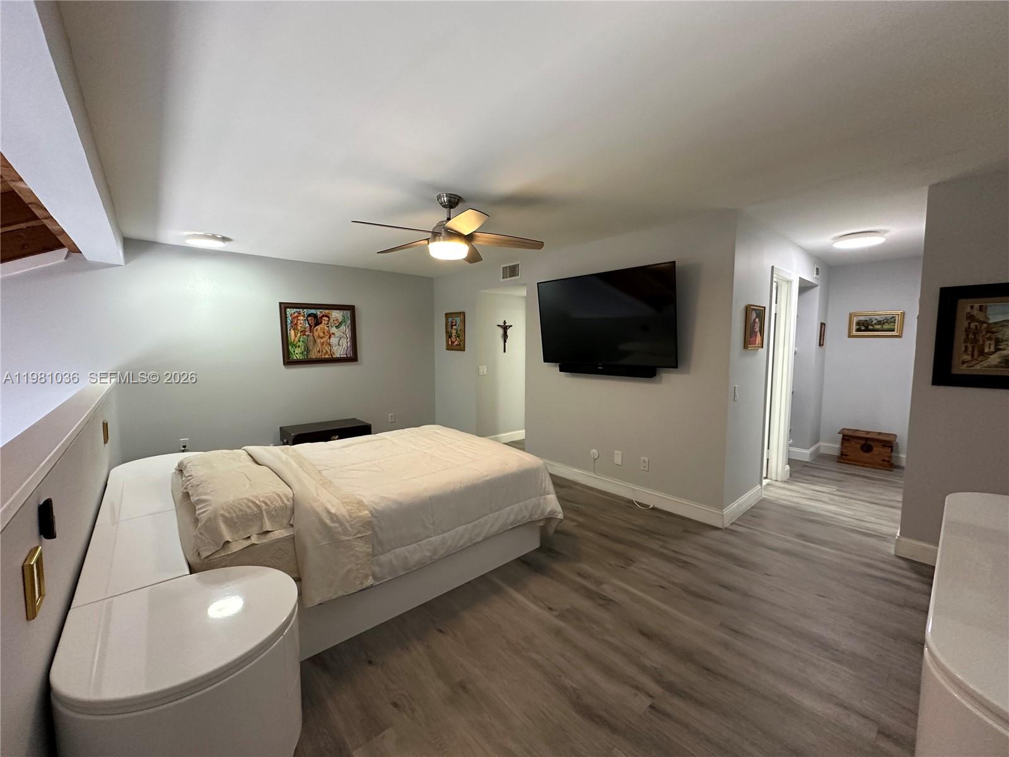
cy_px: 378
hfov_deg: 102.1
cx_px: 504
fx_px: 408
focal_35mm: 14
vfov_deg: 85.7
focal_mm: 2.22
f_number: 2.2
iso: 400
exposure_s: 1/60
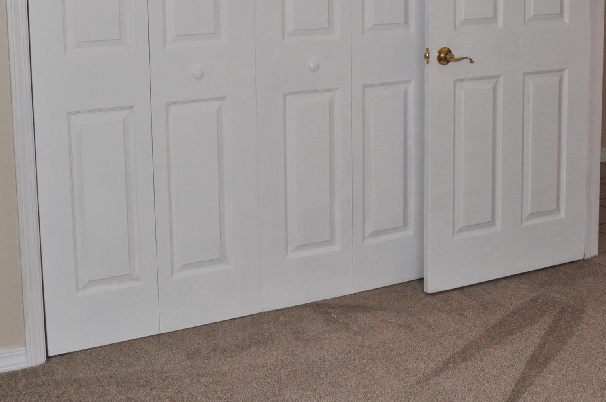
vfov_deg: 24.5
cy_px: 14
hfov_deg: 37.5
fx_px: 891
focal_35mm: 53
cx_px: 347
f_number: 9
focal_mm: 18
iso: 320
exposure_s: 1/80
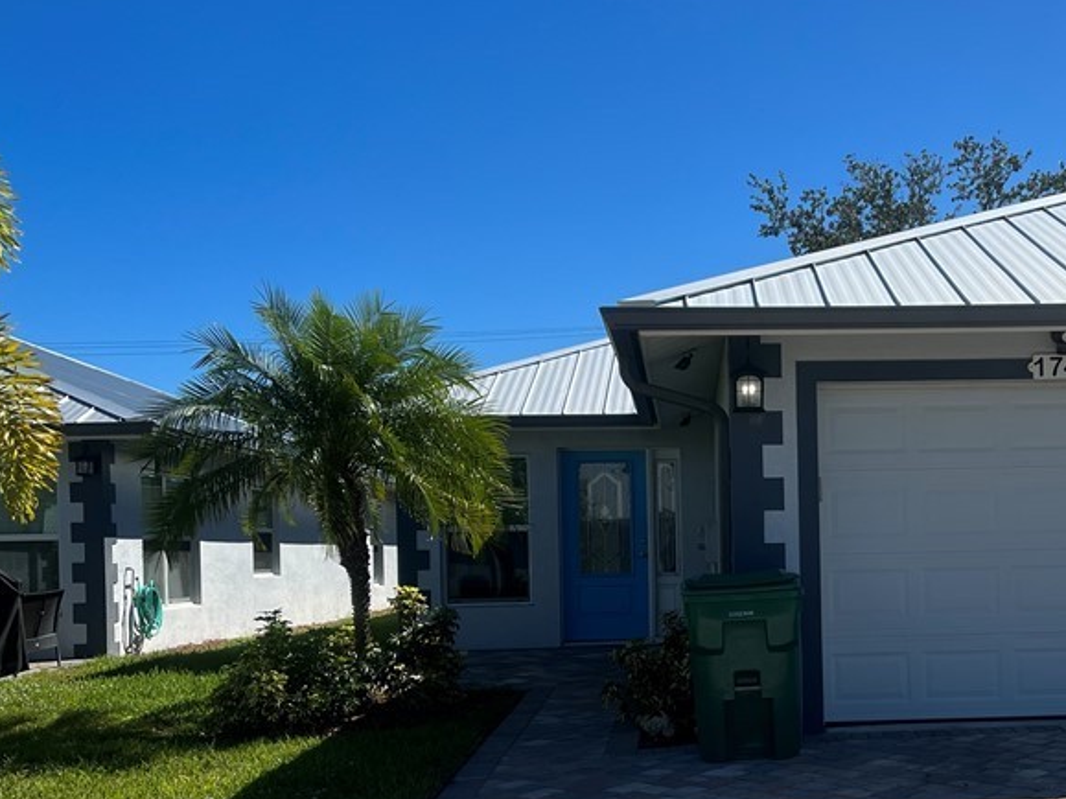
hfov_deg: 40.0
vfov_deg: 31.2
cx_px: 808
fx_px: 1416
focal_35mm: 46
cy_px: 550
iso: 50
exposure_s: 1/4149
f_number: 1.6
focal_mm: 5.1
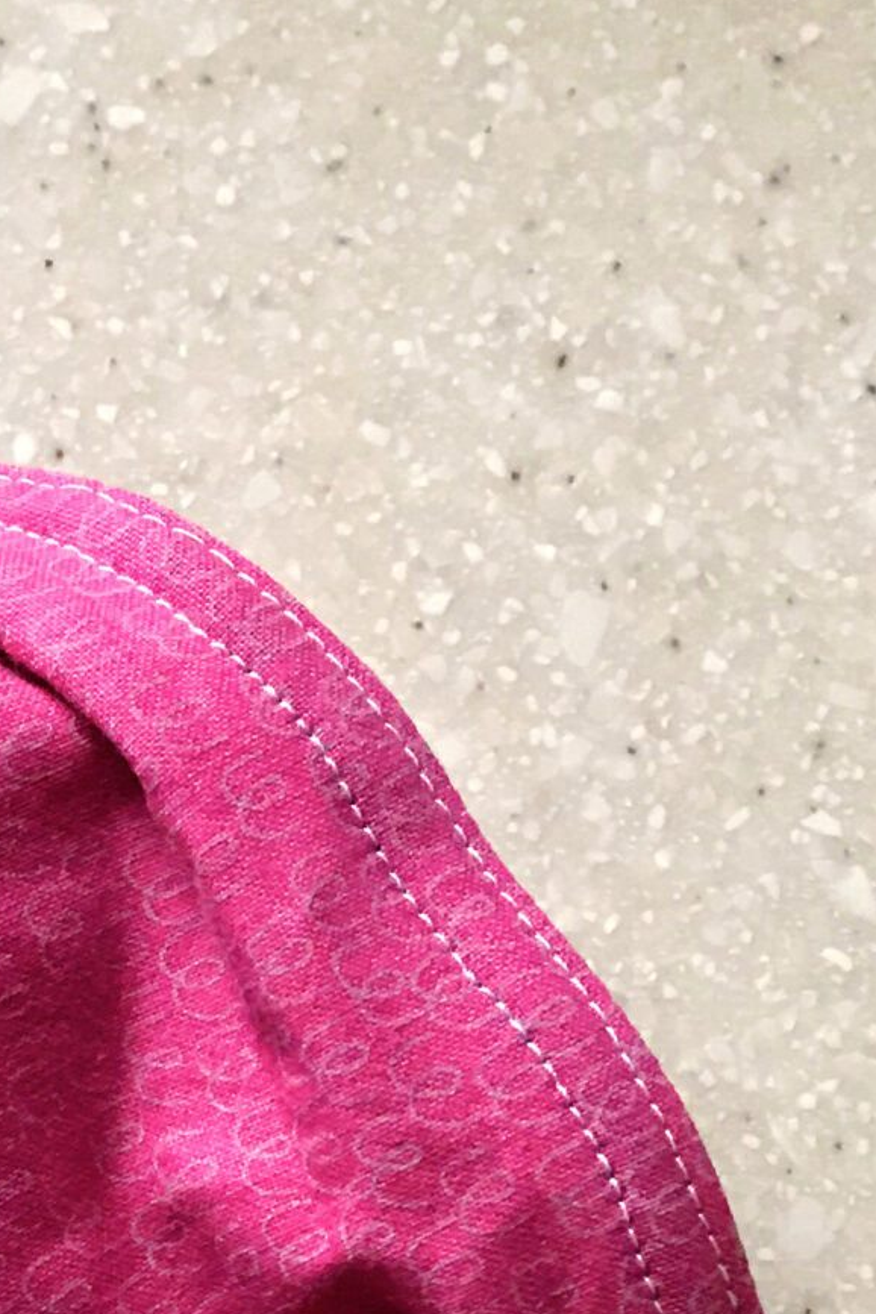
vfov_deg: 22.6
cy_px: 1372
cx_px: 105
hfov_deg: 15.7
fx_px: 3139
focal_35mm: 86
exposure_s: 1/15
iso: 64
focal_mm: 3.99
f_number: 1.8
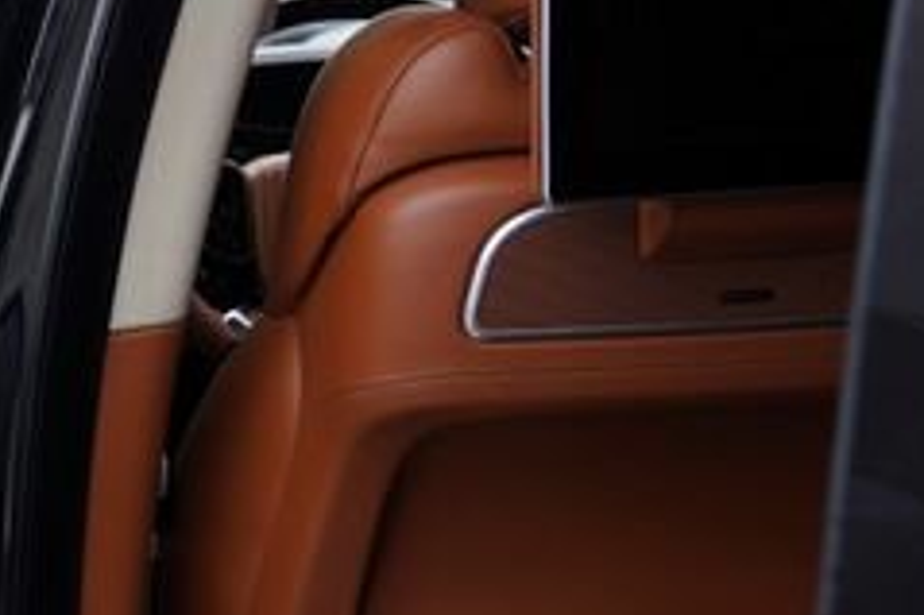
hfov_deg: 15.3
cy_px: 574
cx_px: -1005
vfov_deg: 13.1
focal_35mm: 103
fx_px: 2642
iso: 100
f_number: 5.6
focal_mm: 24
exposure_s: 1/125
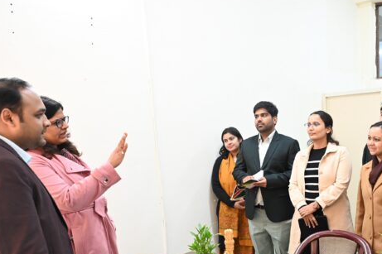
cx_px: 273
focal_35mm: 40
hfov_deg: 47.2
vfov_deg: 32.8
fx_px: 424
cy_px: 187
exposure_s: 1/125
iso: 3200
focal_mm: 24
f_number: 4
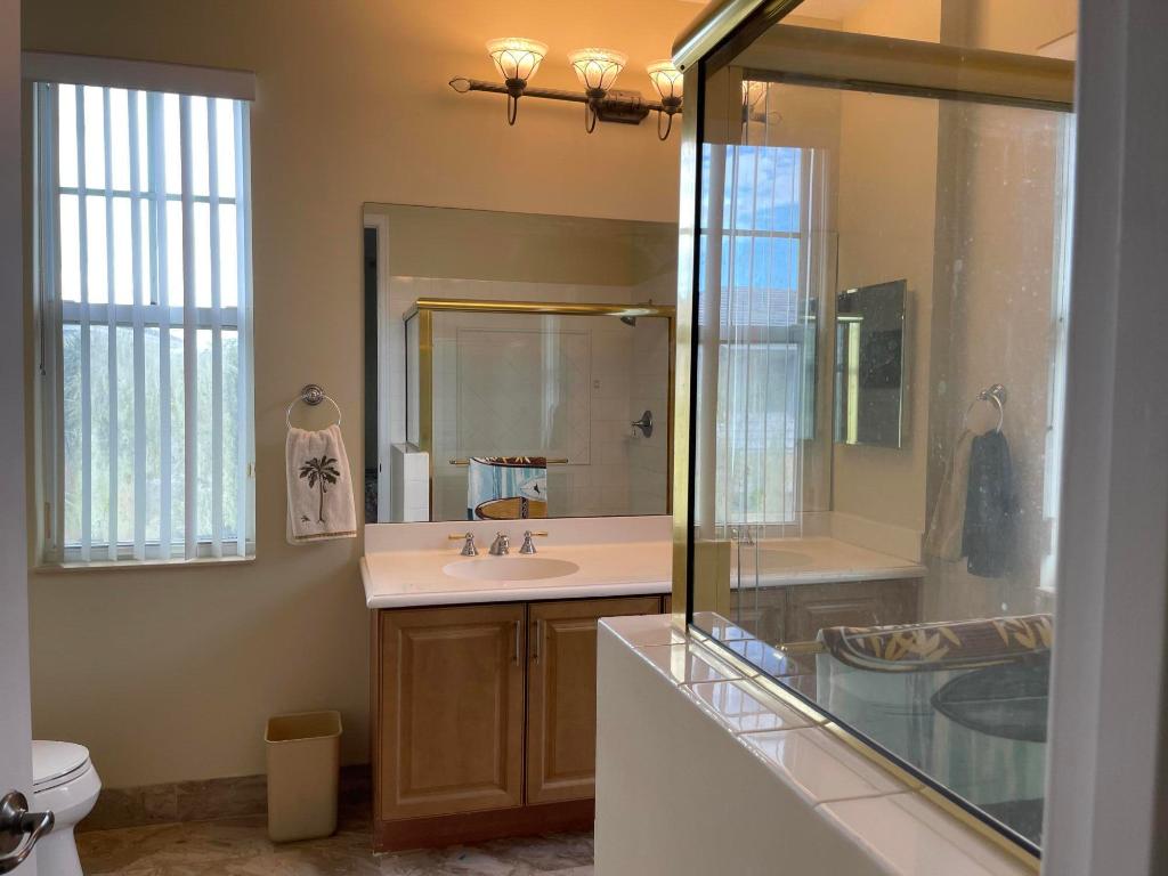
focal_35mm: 26
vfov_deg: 53.1
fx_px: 877
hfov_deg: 67.3
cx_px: 584
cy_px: 438
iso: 40
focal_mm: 4.2
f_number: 1.6
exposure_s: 1/121
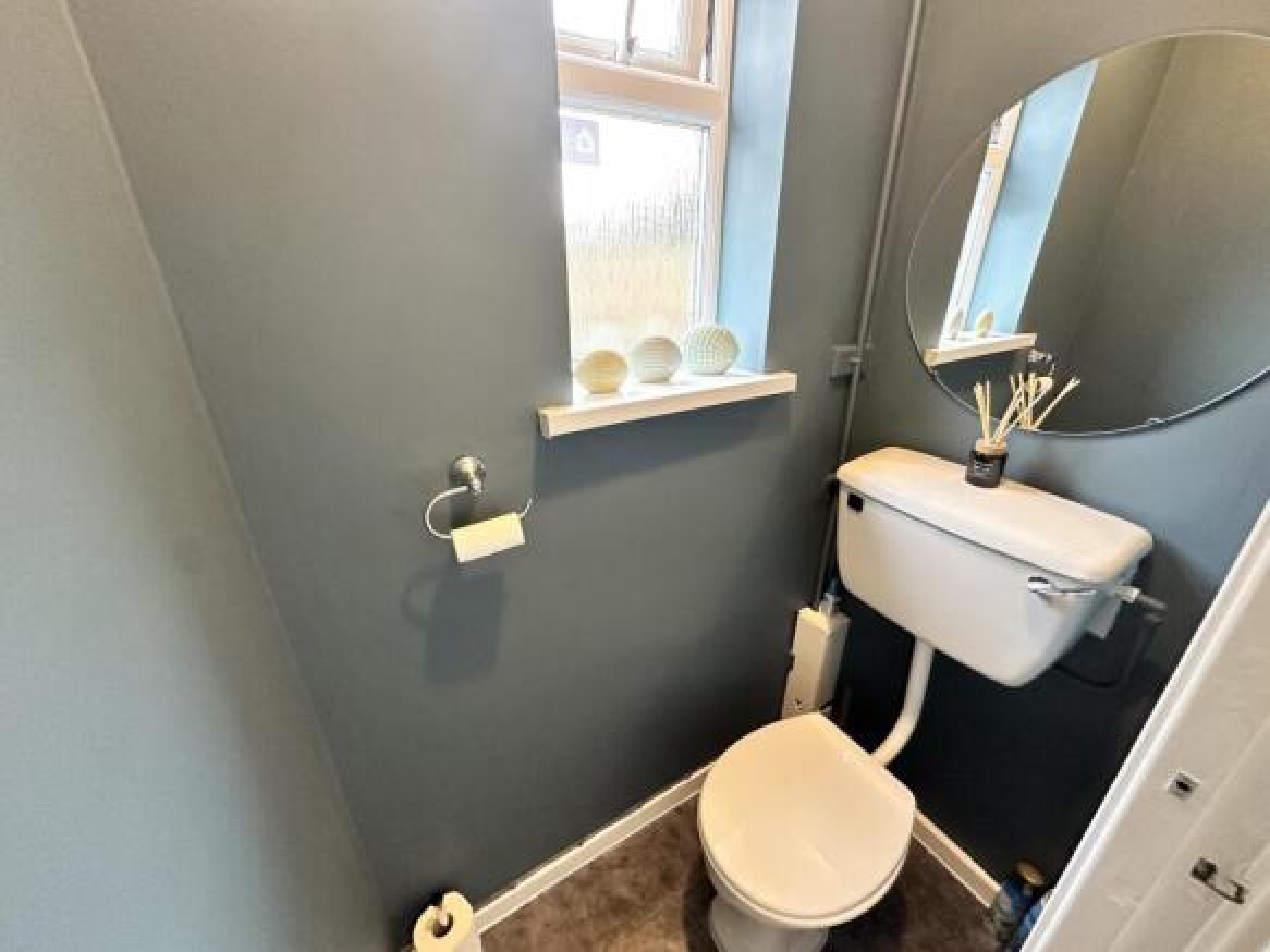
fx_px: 514
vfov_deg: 85.7
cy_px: 476
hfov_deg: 102.1
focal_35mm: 14
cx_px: 635
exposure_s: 1/50
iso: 320
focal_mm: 2.22
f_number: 2.2
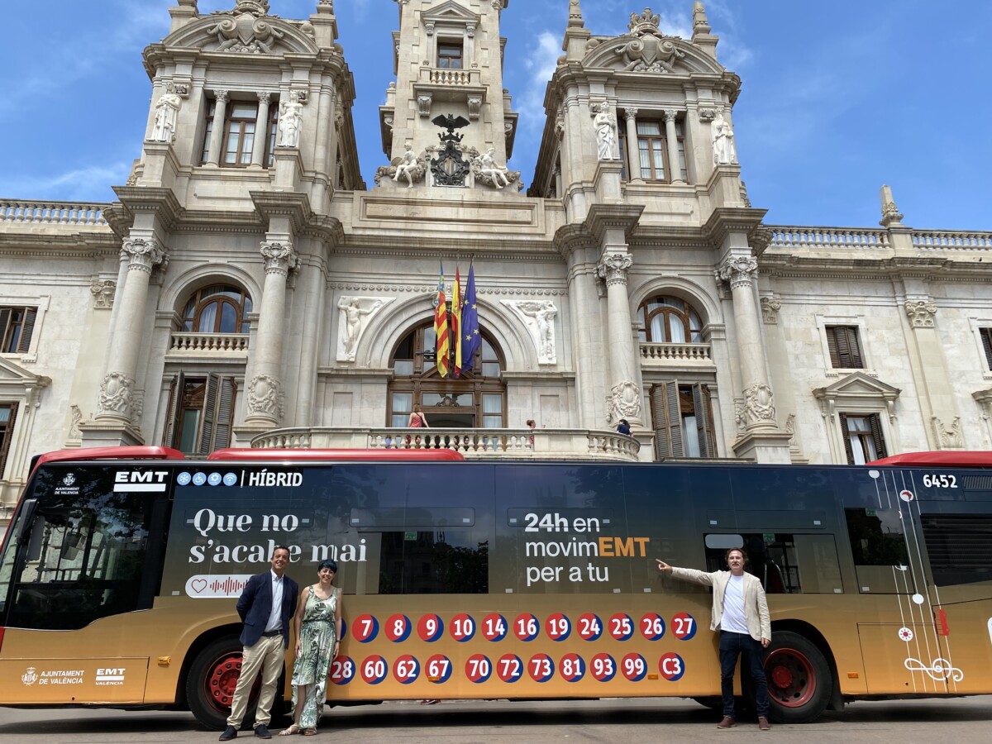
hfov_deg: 67.3
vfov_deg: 53.1
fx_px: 745
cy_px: 372
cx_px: 496
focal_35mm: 26
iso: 32
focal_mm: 4.25
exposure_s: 1/1779
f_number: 1.8
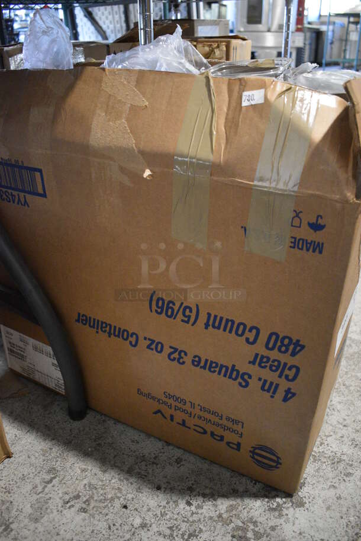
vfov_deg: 61.9
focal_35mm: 30
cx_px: 180
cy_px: 270
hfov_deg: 43.7
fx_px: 451
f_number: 3.5
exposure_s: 1/125
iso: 4500
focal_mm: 20
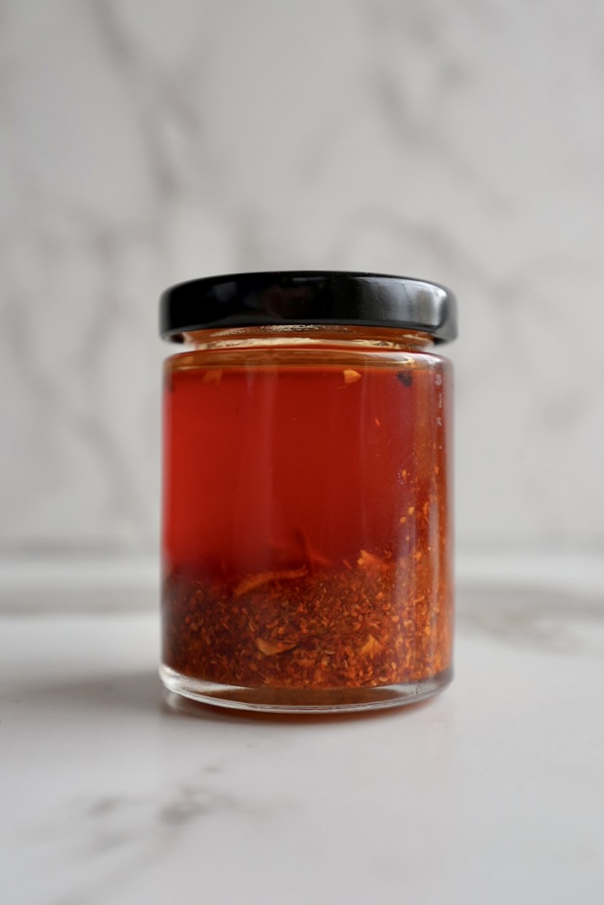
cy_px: 452
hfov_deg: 46.5
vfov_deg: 65.4
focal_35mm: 28
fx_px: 704
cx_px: 302
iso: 320
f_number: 4
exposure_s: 1/60
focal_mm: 28
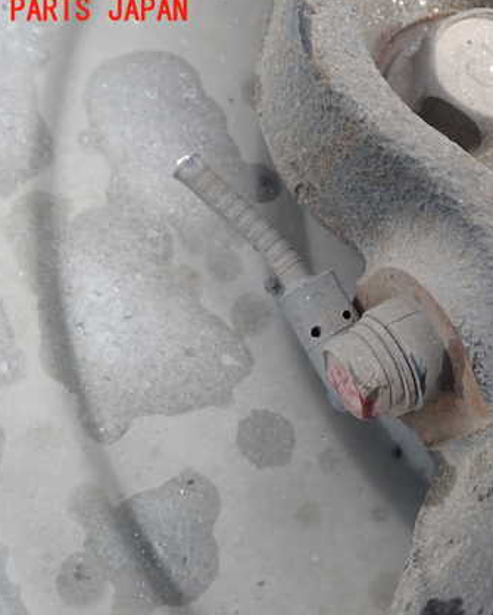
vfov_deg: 43.8
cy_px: 324
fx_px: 765
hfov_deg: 35.0
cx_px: 362
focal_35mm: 42
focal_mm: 5.4
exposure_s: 1/160
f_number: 3.2
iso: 100
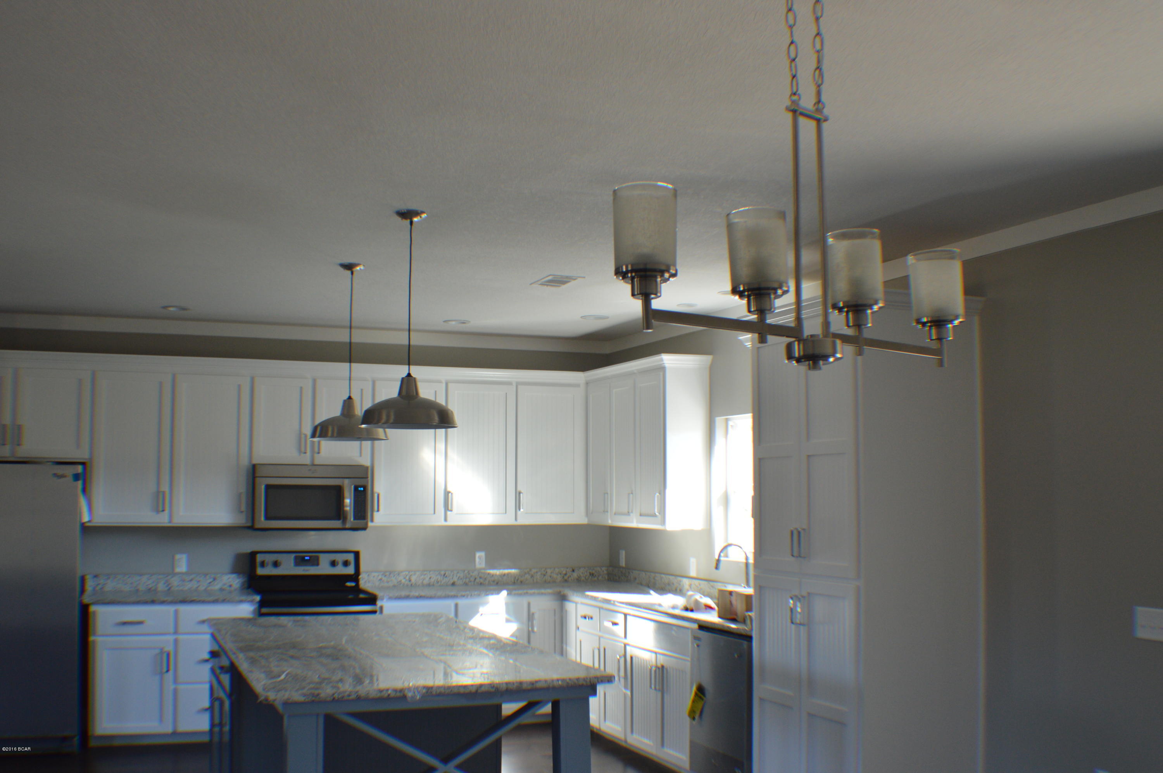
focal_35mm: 44
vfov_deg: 30.8
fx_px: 1404
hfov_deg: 45.0
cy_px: 386
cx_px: 582
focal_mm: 29
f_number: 4.5
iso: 400
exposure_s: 1/60
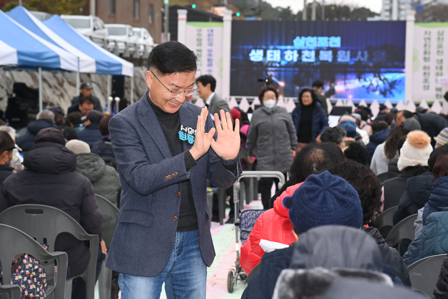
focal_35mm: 86
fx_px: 1070
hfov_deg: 23.6
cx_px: 224
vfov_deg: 15.9
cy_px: 150
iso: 400
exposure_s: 1/320
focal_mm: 86
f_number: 7.1
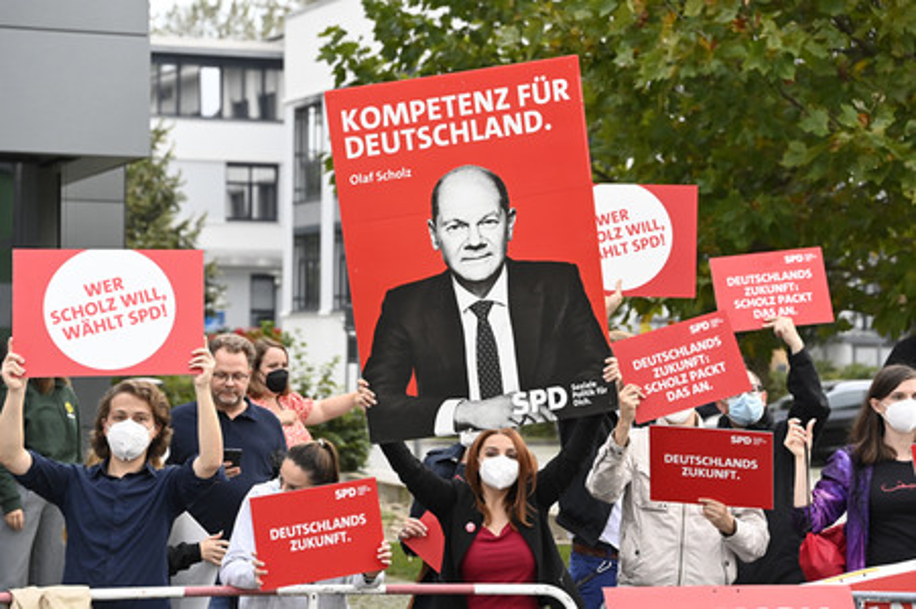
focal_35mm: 145
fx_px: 3687
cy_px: 304
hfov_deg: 14.2
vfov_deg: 9.4
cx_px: 458
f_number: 6.3
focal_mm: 145
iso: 5000
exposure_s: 1/400
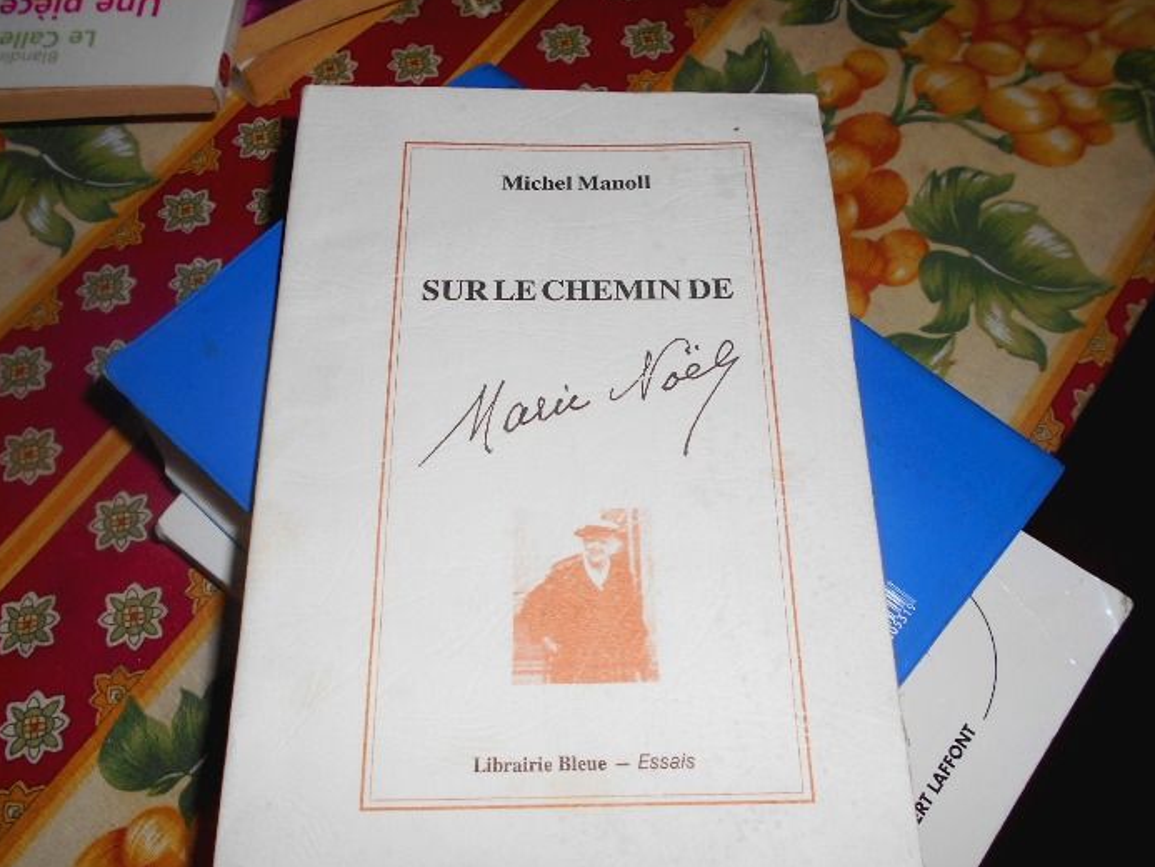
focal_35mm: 30
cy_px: 465
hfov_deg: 60.0
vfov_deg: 46.8
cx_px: 572
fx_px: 1001
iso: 80
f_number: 3.2
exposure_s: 1/25
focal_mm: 4.6
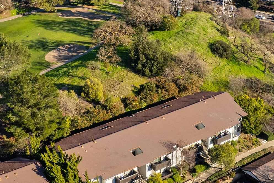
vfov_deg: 19.0
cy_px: -34
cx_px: 132
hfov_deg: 29.7
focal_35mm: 68
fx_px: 517
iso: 100
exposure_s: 1/1250
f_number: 2.8
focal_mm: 8.4
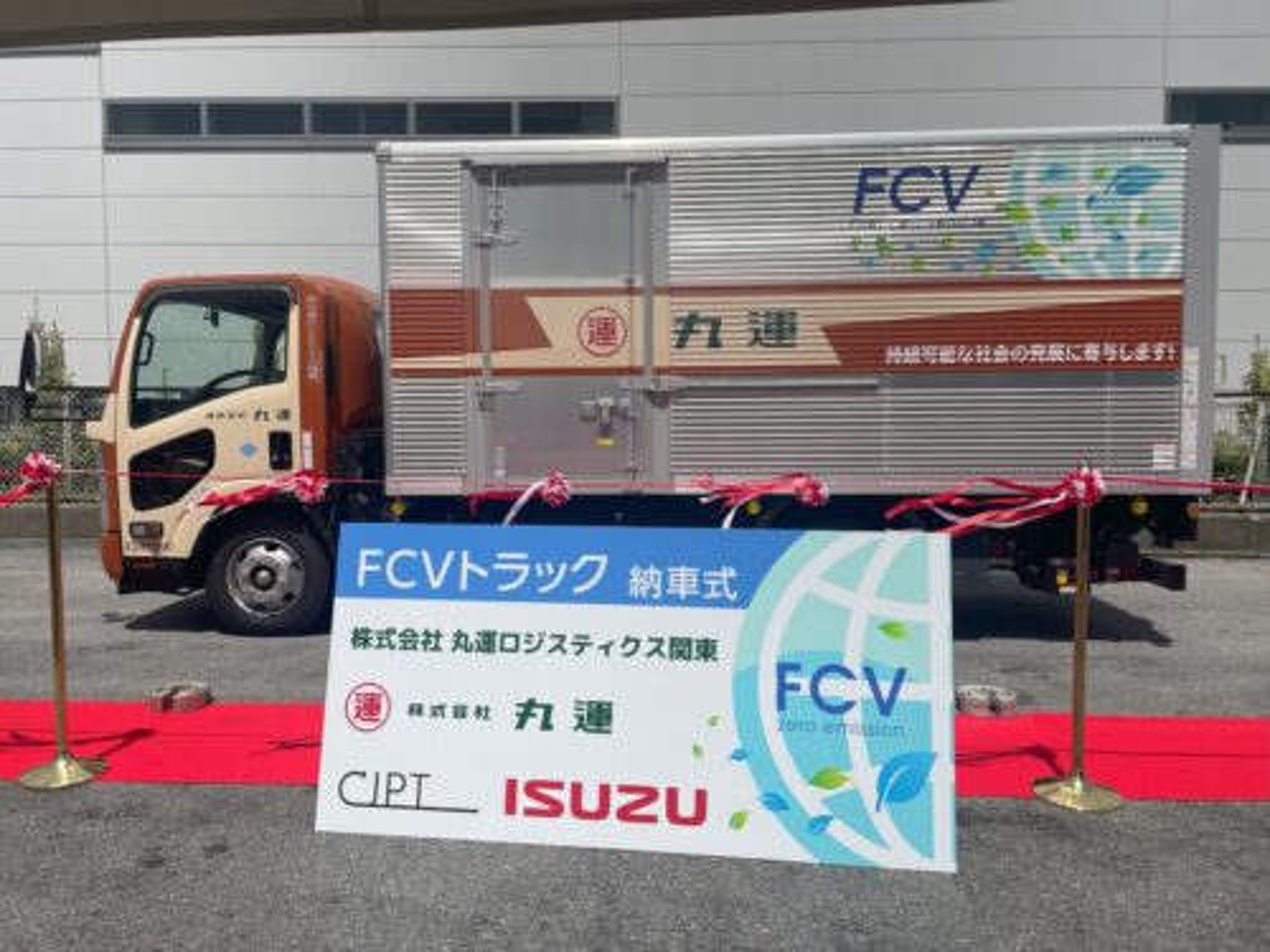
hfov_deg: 67.3
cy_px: 476
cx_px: 635
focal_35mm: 26
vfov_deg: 53.1
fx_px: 954
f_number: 1.6
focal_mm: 4.2
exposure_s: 1/7813
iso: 32
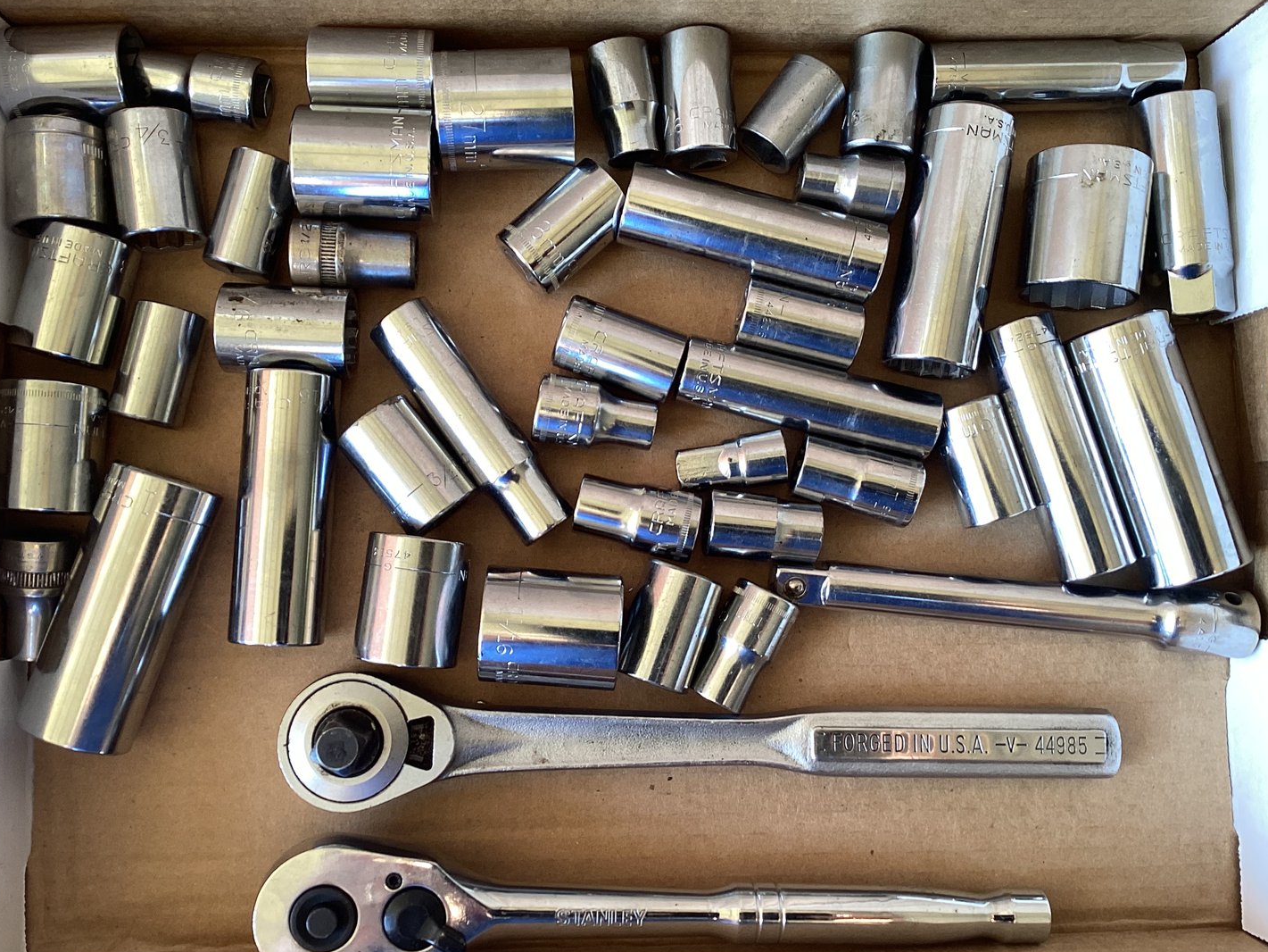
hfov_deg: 55.3
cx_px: 621
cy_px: 481
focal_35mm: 33
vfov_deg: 43.0
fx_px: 1209
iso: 50
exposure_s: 1/60
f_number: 2.4
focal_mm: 3.3
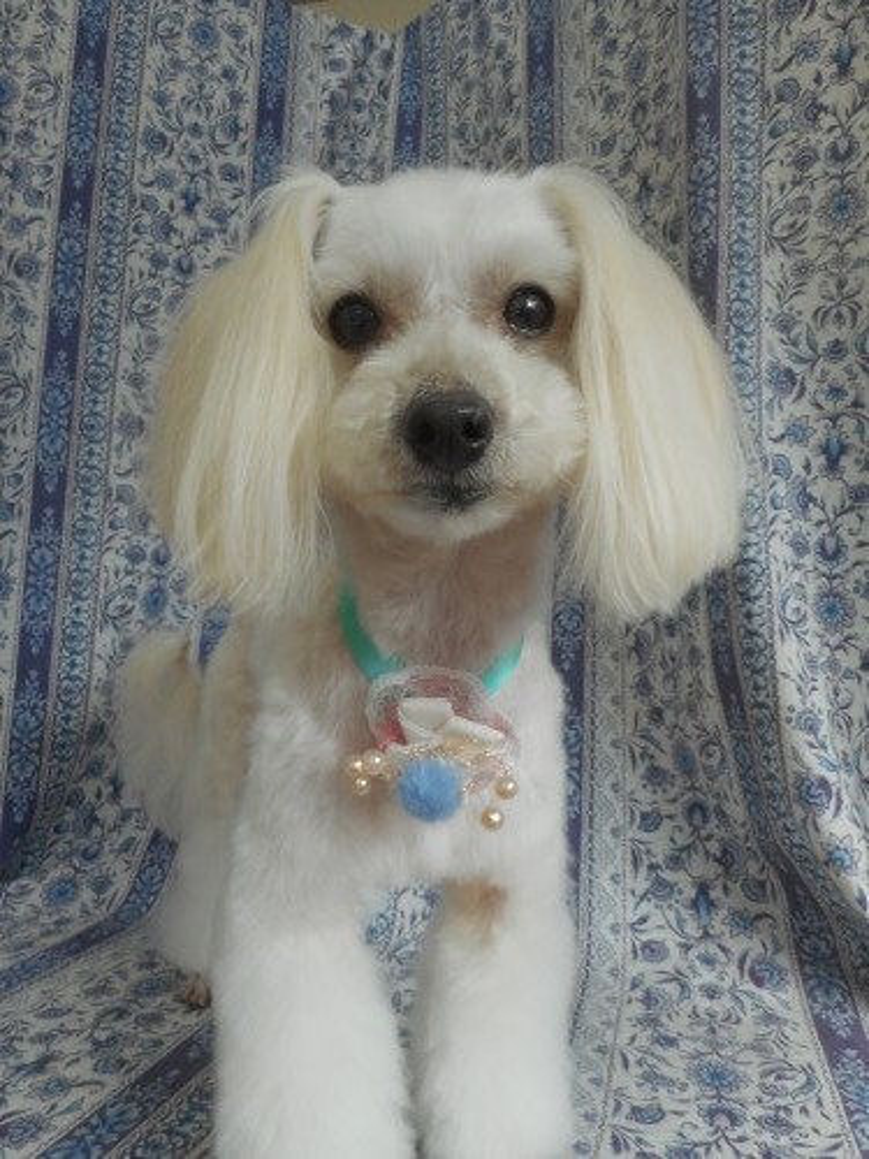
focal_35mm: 25
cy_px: 580
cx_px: 434
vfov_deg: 69.4
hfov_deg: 54.9
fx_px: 837
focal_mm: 4.5
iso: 80
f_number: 3.7
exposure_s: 1/80
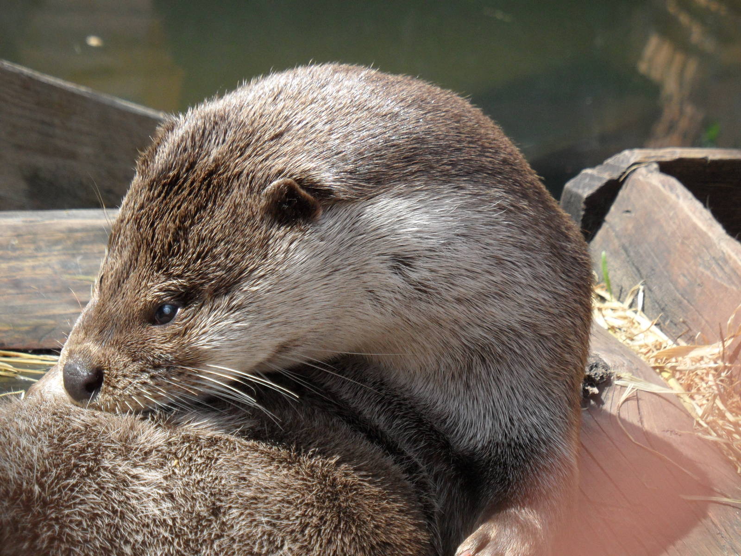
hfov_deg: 13.2
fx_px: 3211
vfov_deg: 9.9
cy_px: 278
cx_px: 370
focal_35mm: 150
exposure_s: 1/500
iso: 200
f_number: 4.4
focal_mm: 24.6
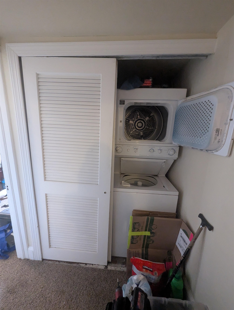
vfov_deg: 106.1
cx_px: 117
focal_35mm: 13
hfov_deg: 90.0
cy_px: 155
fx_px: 117
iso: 1084
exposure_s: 1/24
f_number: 2.2
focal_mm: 1.95
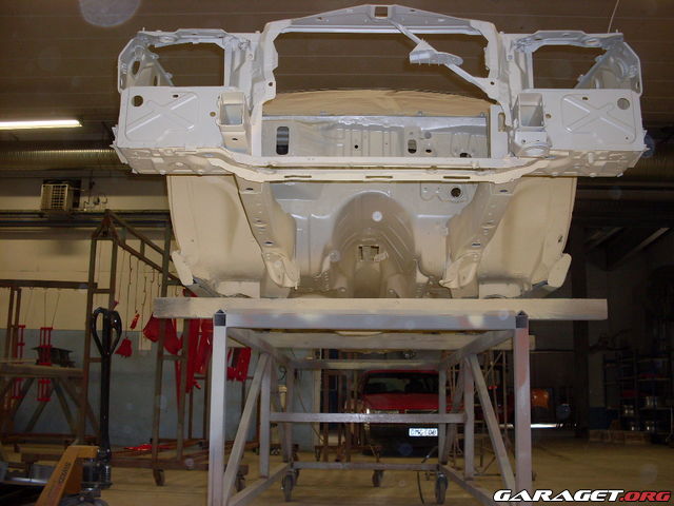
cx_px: 337
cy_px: 253
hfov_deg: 49.0
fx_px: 740
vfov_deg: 37.7
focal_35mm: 38
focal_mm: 6.3
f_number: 2.8
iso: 100
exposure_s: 1/45
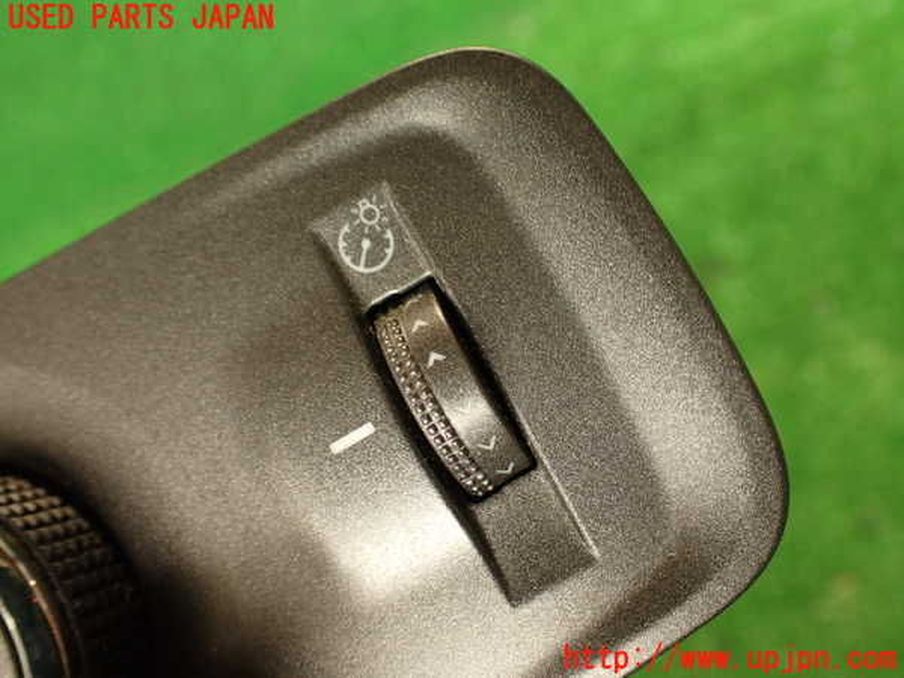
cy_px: 339
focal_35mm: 32
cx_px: 452
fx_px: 836
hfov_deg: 56.8
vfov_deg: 44.2
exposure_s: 1/40
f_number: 2.4
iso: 200
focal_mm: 5.79
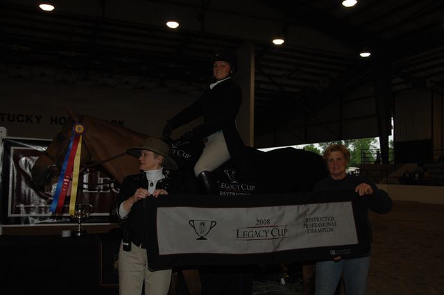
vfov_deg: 36.8
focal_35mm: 36
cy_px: 148
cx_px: 222
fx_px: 443
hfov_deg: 53.2
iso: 200
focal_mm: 24
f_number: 3.8
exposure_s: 1/125
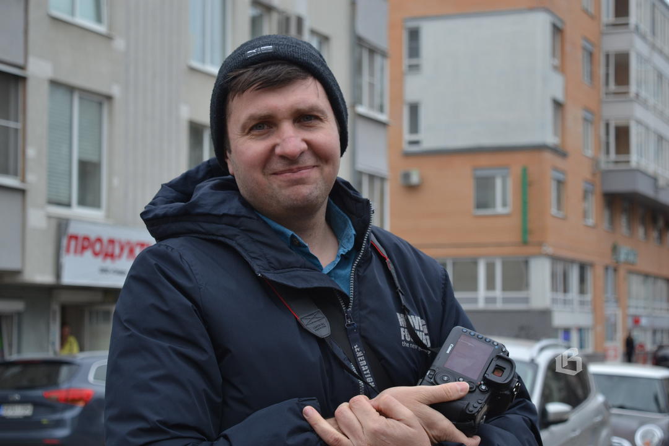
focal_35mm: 82
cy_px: 223
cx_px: 334
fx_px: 1533
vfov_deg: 16.6
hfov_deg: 24.6
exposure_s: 1/125
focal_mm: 55
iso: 100
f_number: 5.6
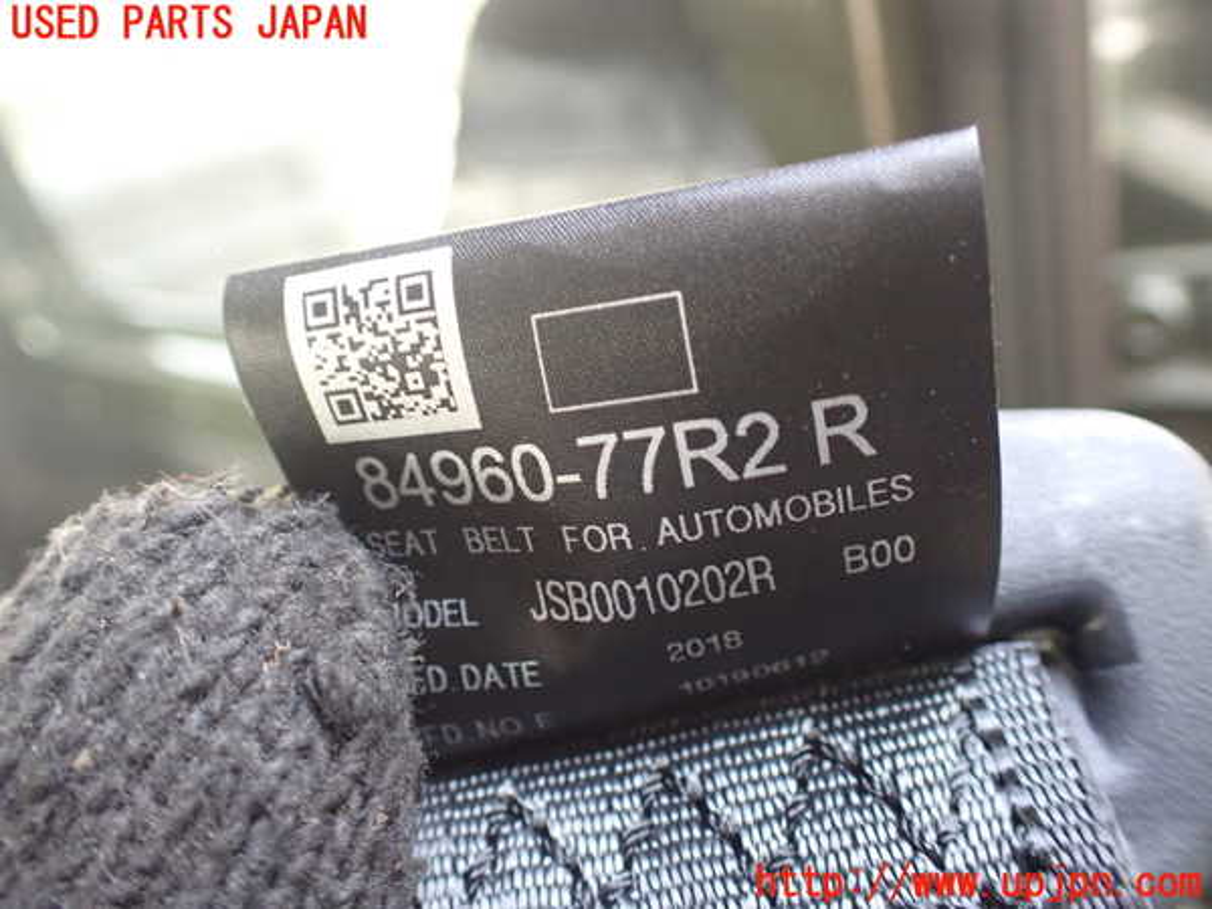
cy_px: 454
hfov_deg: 60.0
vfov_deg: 46.8
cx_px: 606
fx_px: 1050
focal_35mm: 30
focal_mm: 5.4
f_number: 2.3
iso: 800
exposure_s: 1/40
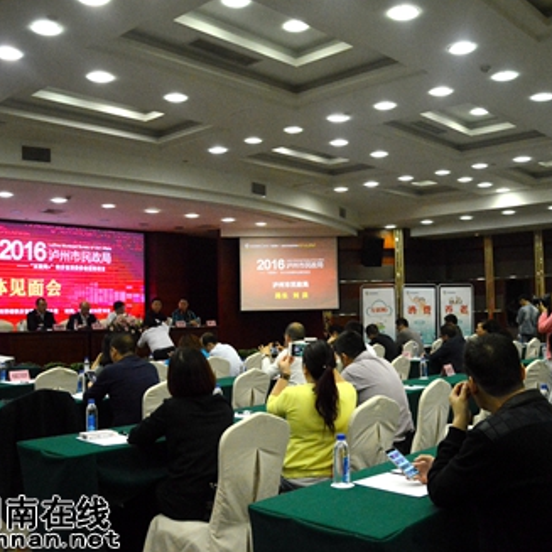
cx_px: 263
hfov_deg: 47.2
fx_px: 631
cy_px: 279
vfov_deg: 47.2
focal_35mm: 35
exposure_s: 1/200
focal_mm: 18
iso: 3200
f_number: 3.5
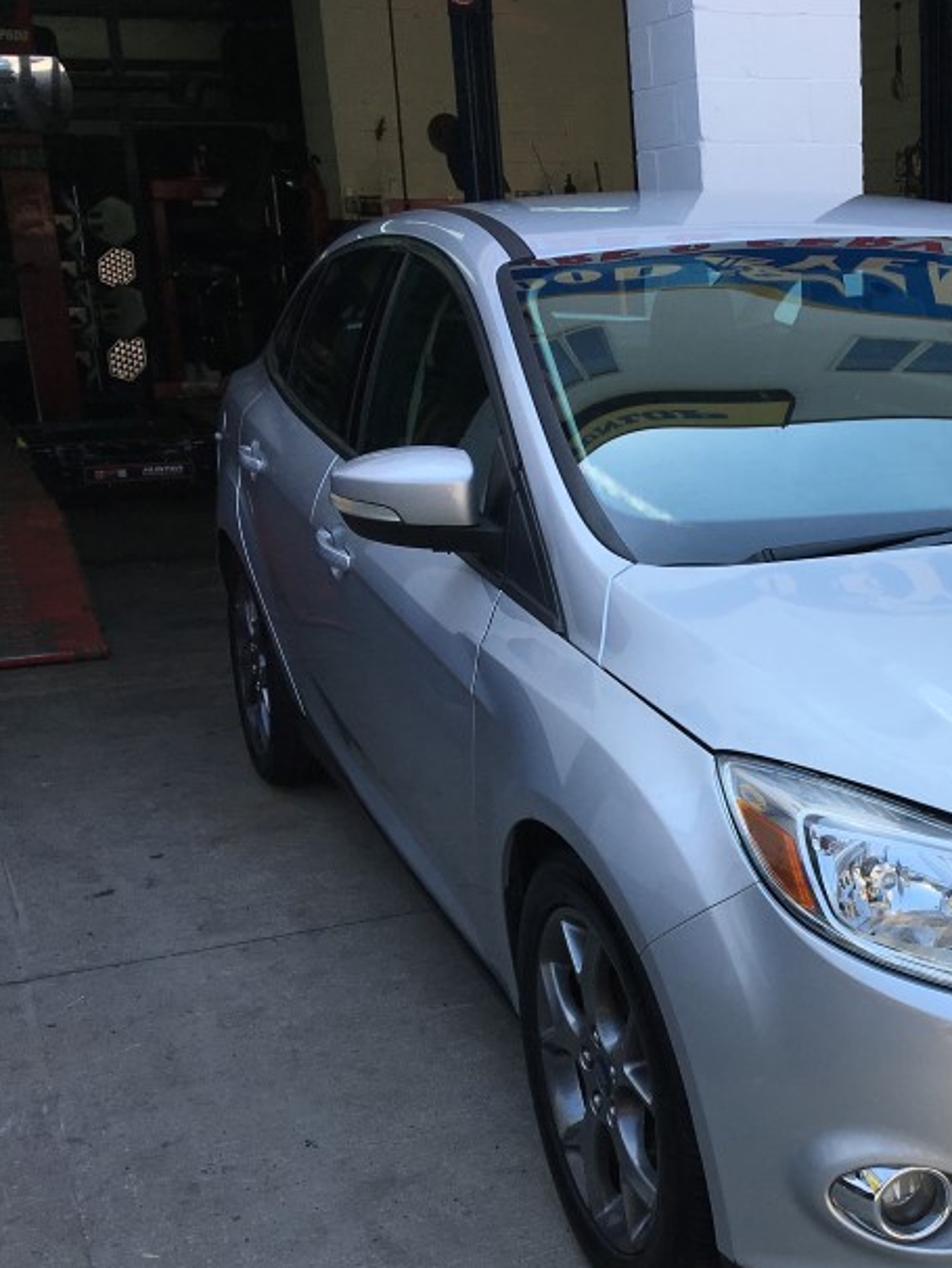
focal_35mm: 49
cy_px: 772
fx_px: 1796
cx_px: 862
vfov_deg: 38.7
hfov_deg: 28.5
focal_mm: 4.15
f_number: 2.2
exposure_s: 1/674
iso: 25
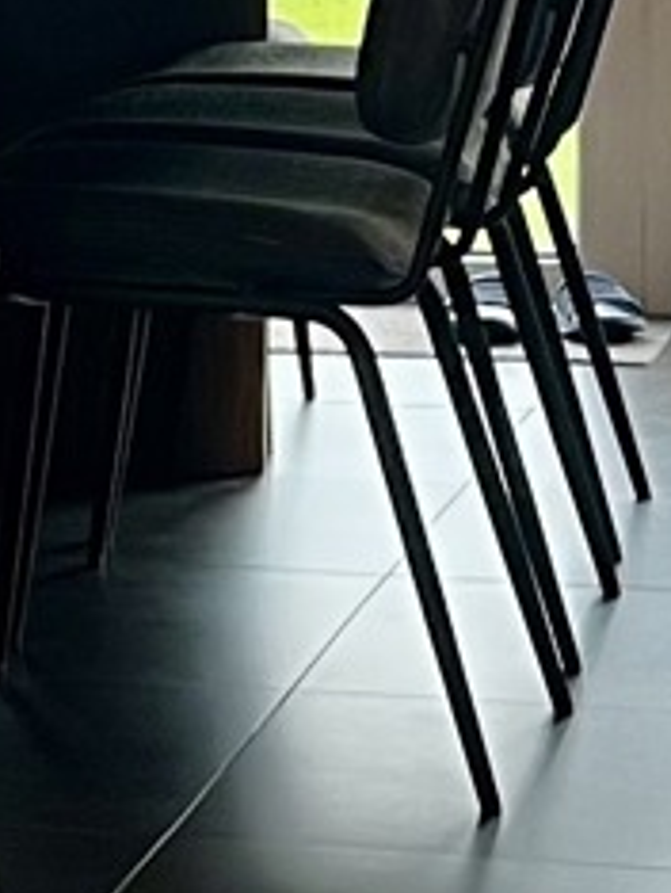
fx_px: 5495
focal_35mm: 213
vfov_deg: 9.2
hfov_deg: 6.9
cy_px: 31
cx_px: -286
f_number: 1.5
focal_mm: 5.7
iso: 100
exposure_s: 1/50
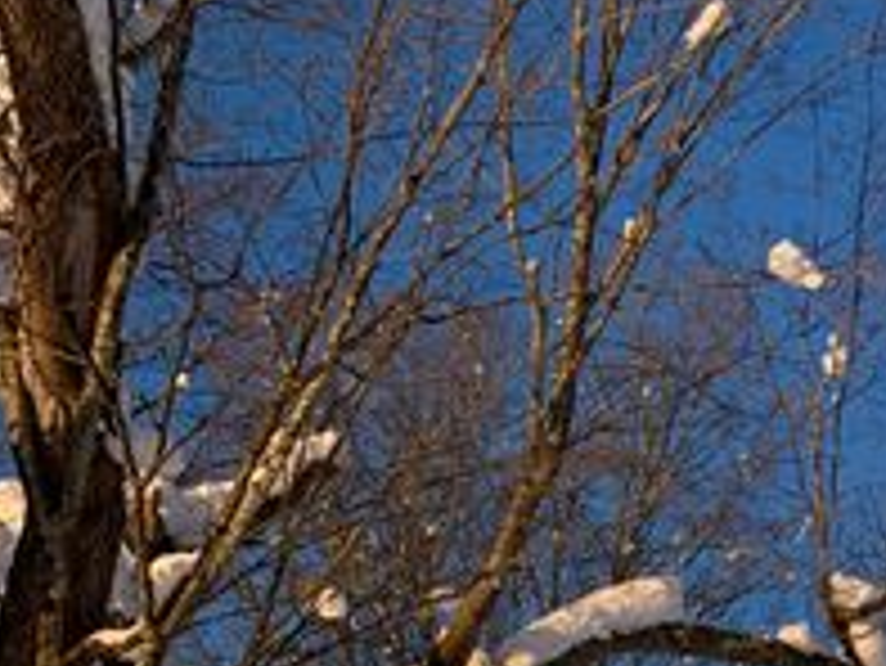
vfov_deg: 17.1
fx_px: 2023
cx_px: 1039
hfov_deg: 22.9
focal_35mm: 79
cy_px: 958
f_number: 1.8
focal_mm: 4.25
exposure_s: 1/1266
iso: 25
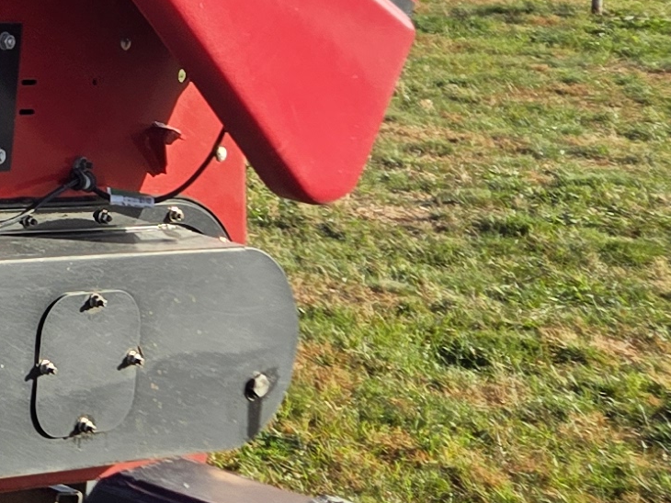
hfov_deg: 13.4
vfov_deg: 11.5
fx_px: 2443
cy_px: -152
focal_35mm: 126
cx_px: -689
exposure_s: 1/1546
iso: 25
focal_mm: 5.4
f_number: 1.8
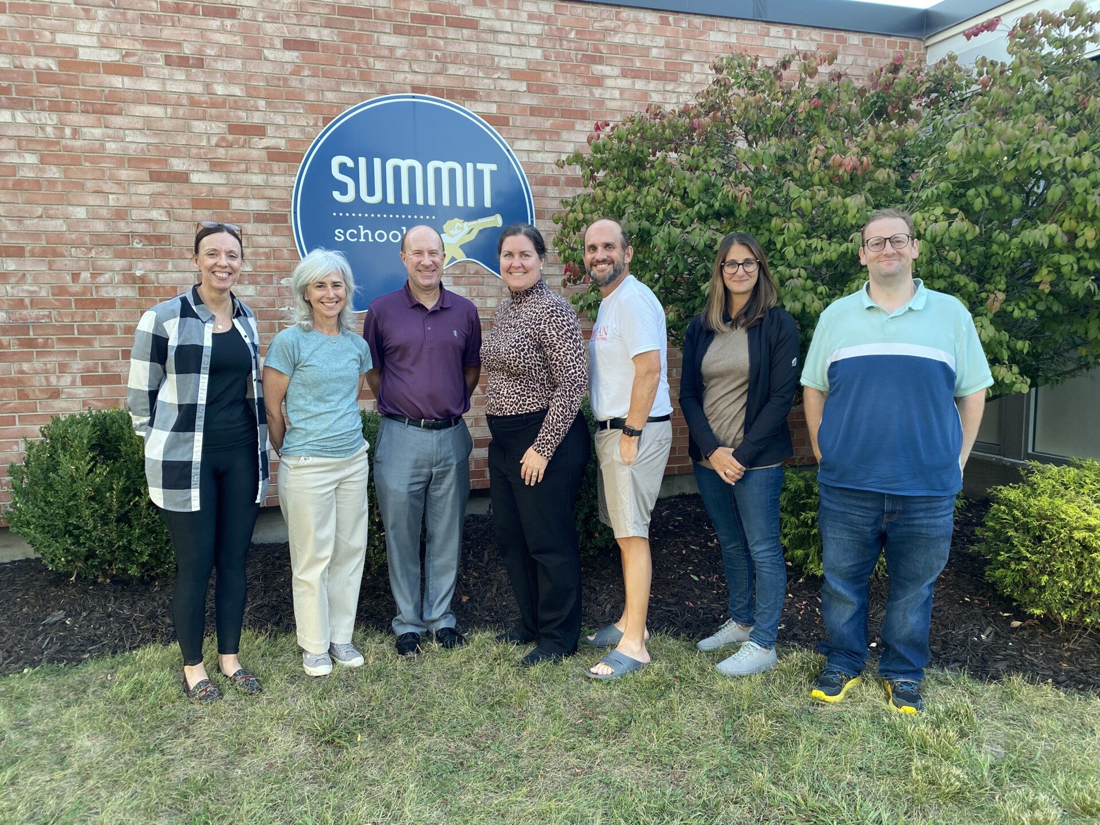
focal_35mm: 26
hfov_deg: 67.3
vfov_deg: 53.1
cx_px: 550
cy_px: 412
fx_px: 826
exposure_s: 1/122
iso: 80
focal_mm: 4.25
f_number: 1.8
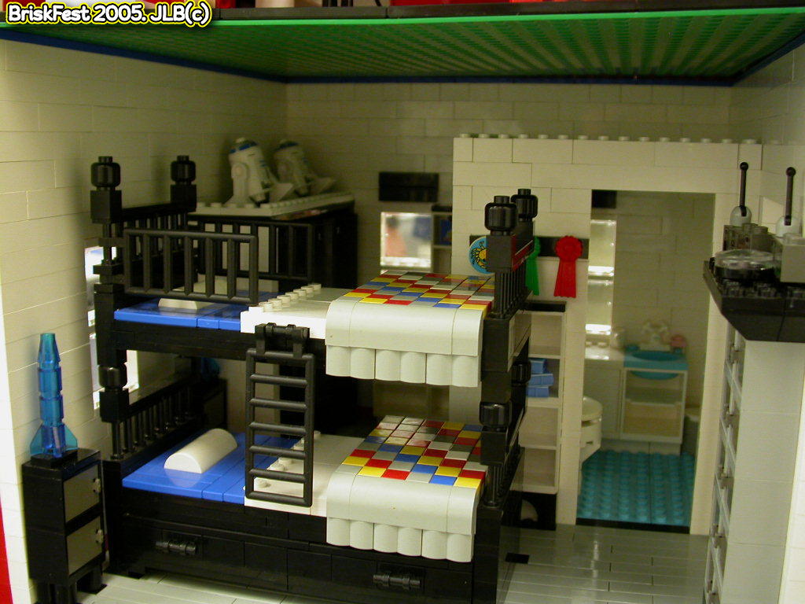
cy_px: 302
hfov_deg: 49.0
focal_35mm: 38
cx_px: 402
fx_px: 884
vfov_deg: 37.7
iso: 100
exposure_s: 1/3
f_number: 2.6
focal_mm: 7.85
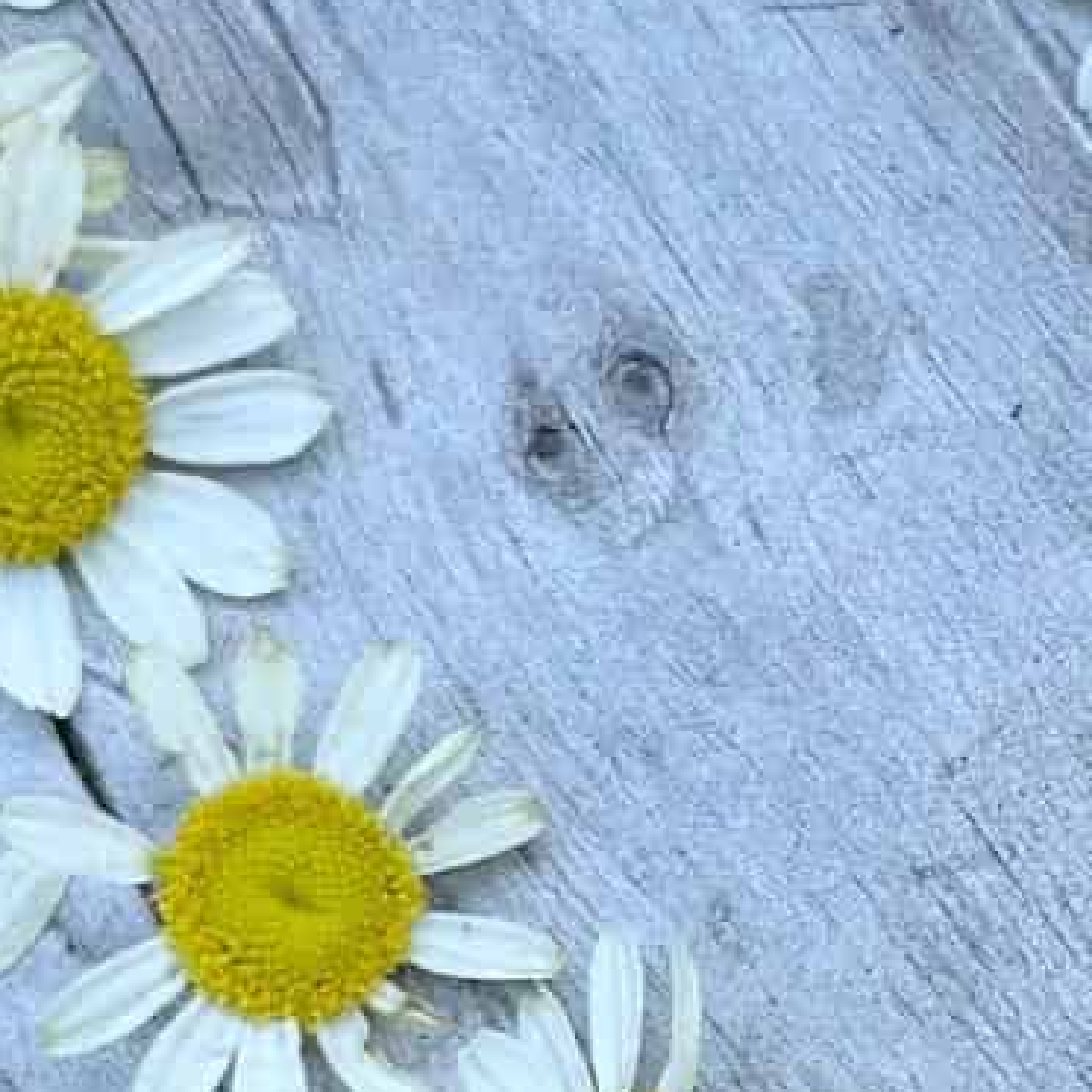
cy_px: 781
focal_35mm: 230
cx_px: 1362
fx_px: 8209
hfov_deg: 7.5
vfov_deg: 7.6
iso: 80
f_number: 1.8
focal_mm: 6.9
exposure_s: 1/858
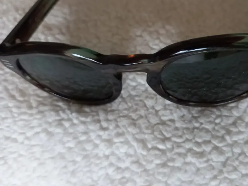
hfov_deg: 54.5
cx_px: 159
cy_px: 84
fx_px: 236
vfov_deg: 42.9
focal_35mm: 33
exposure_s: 1/33.3
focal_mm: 4.6
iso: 250
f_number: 2
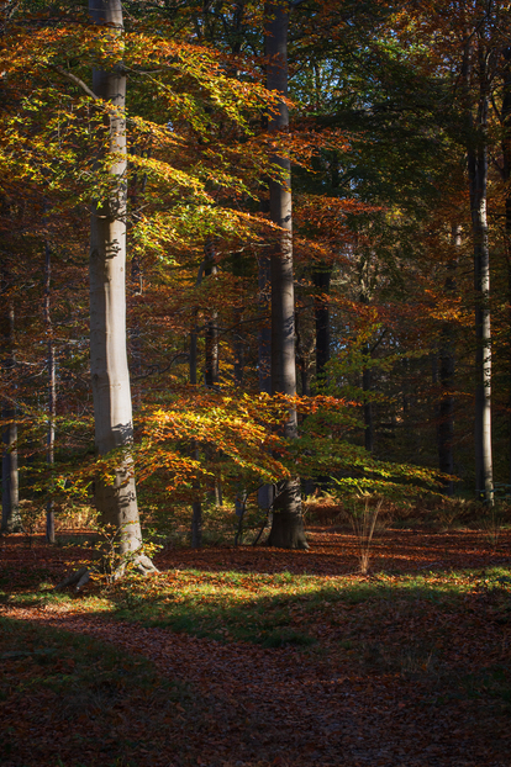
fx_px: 2131
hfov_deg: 13.7
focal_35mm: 100
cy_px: 385
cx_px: 253
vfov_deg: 20.4
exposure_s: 1/200
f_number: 9
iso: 320
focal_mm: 90
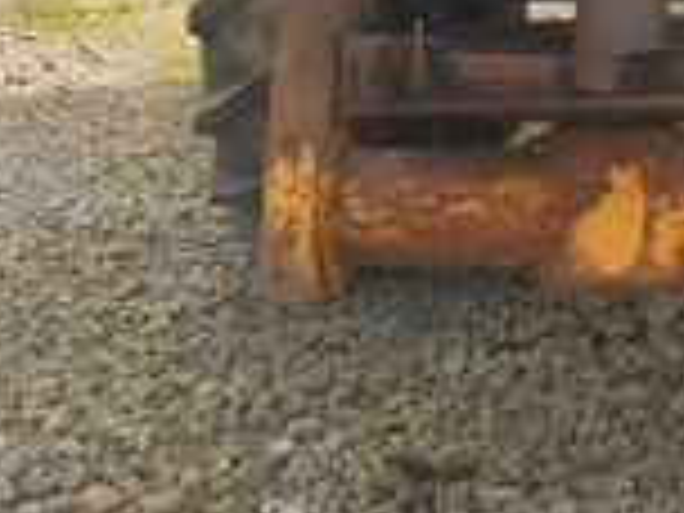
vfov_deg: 14.2
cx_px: 803
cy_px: -356
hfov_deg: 19.7
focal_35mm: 94
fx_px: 1857
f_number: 3.2
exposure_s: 1/320
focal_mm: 4.6
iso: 80
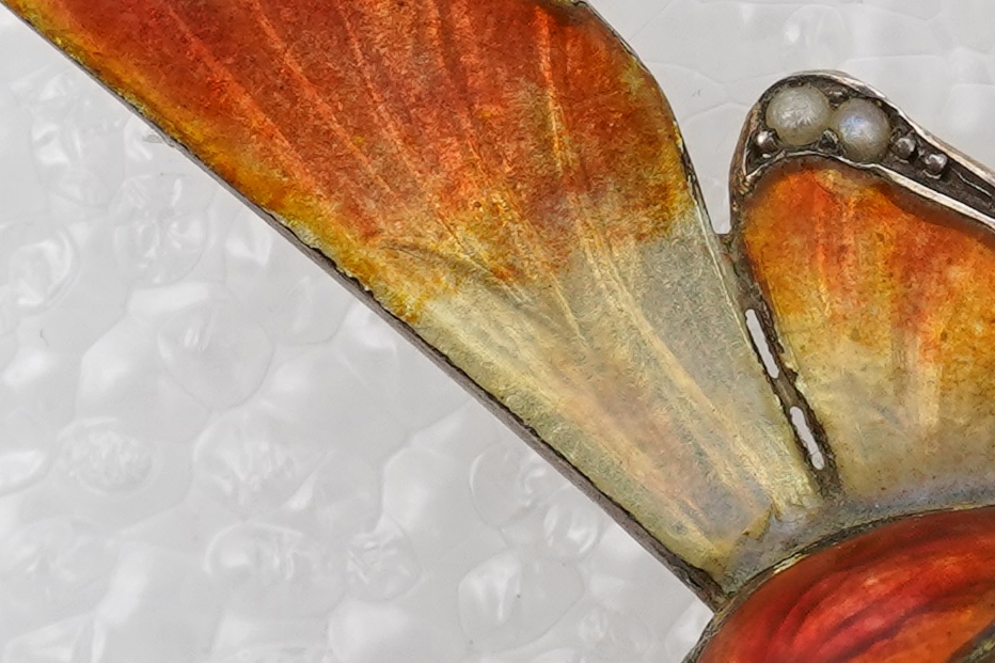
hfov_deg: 10.6
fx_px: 5250
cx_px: 1259
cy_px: 438
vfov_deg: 7.2
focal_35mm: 190
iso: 500
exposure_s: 1/125
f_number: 18
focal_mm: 30
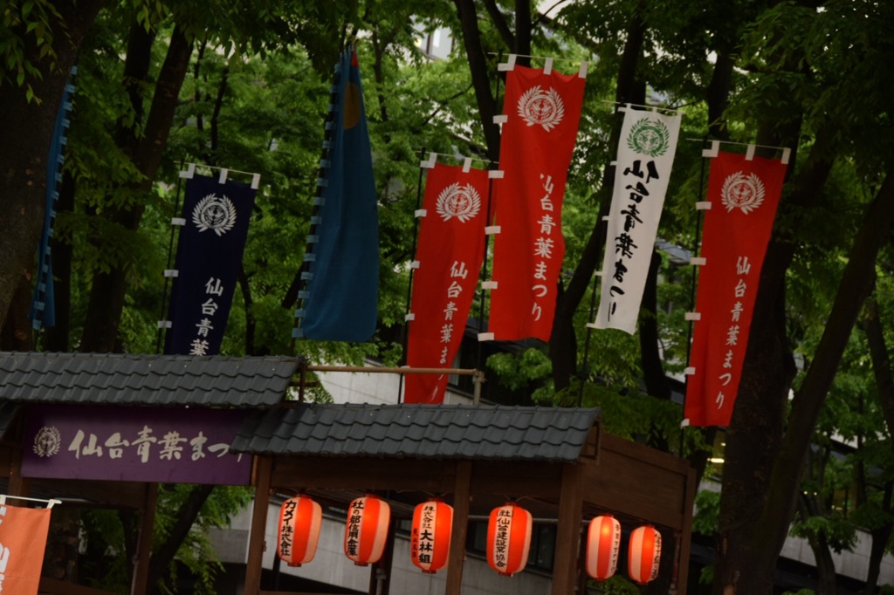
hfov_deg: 14.4
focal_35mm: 142
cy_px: 298
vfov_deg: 9.6
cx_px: 447
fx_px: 3537
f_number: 8
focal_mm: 95
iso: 800
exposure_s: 1/160
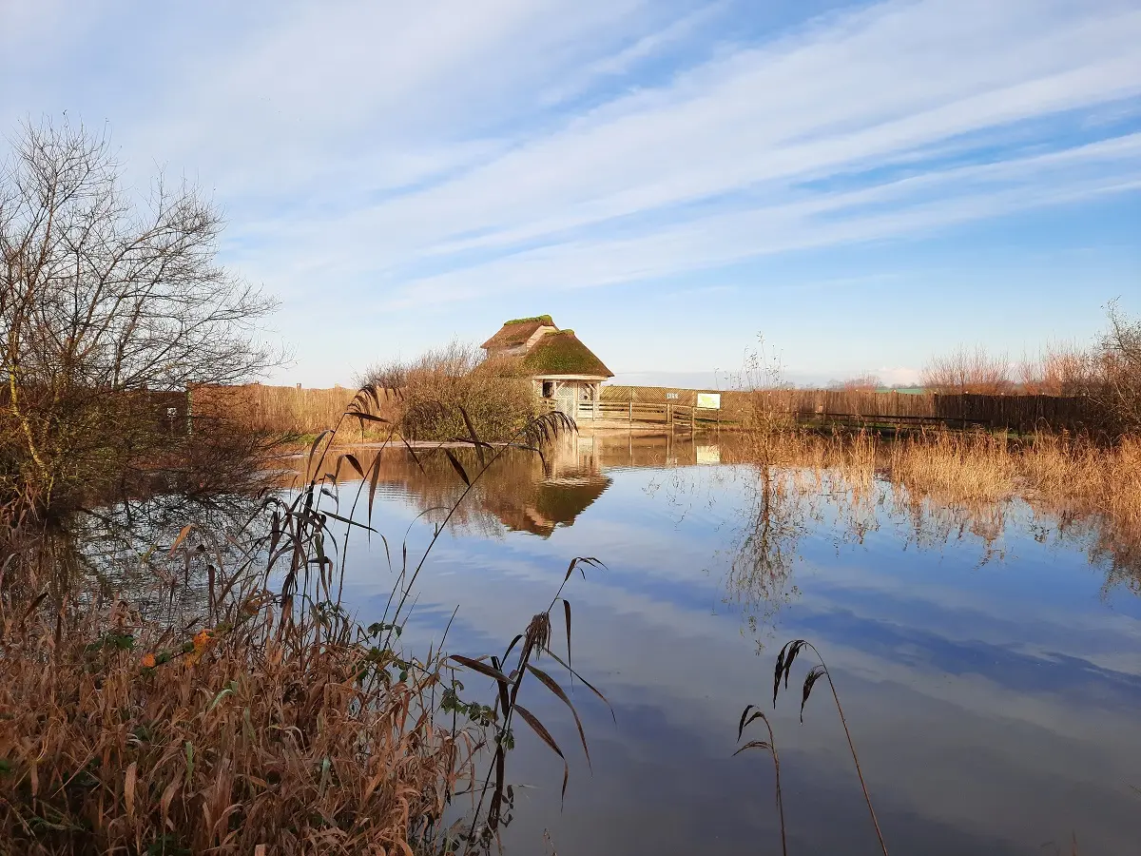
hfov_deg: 69.4
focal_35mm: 25
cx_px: 570
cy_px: 428
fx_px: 824
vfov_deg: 54.9
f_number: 2
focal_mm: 4.6
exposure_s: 1/500
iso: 40
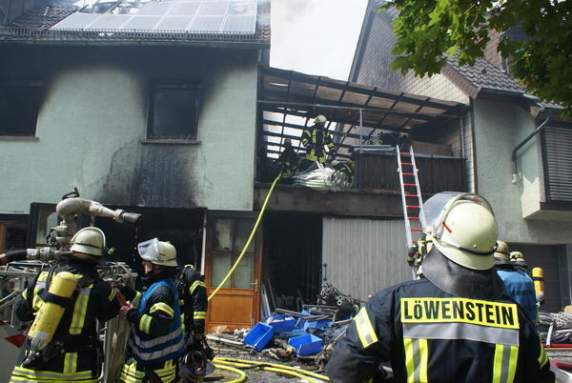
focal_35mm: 27
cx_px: 286
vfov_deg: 48.1
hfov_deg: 67.3
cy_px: 192
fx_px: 430
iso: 100
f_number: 10
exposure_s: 1/125
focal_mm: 18
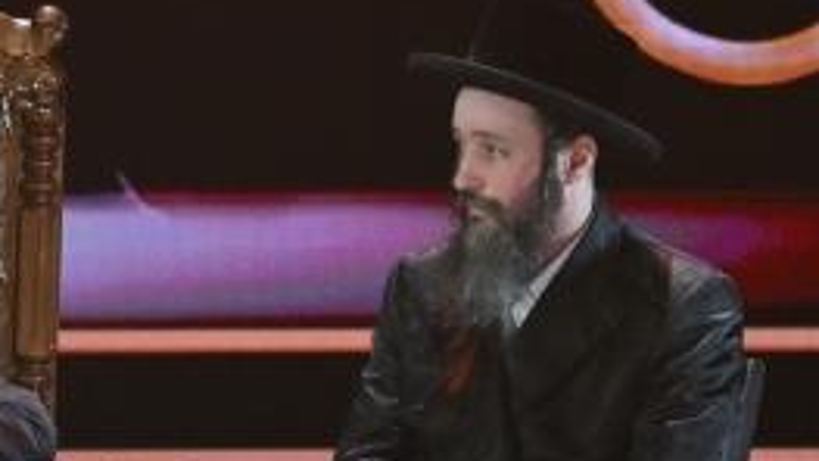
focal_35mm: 1223
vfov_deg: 1.0
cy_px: 143
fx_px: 26562
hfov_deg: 1.8
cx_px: -75
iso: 125
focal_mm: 200
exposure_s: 1/320
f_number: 2.8
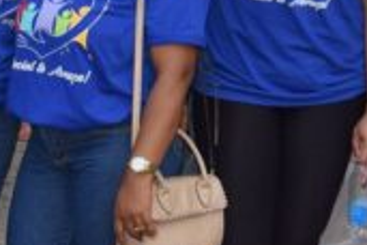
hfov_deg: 12.7
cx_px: 487
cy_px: -51
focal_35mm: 156
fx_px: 1590
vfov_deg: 8.7
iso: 100
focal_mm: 24
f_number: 6.3
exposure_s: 1/200
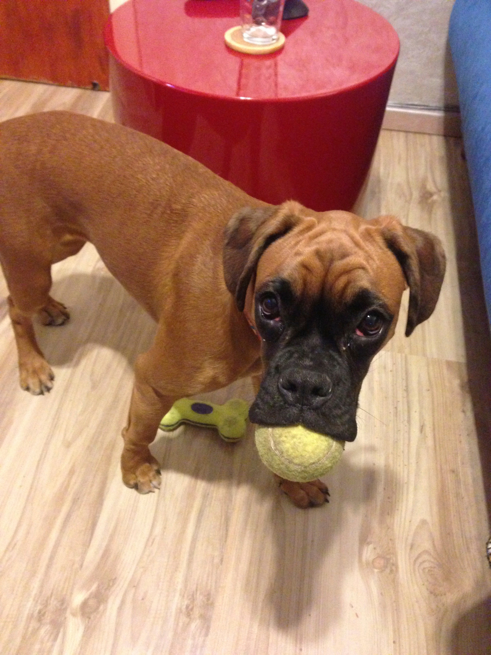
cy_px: 328
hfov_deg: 42.9
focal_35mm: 33
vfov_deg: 55.4
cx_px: 246
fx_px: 624
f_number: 2.4
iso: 640
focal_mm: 4.13
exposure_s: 1/15
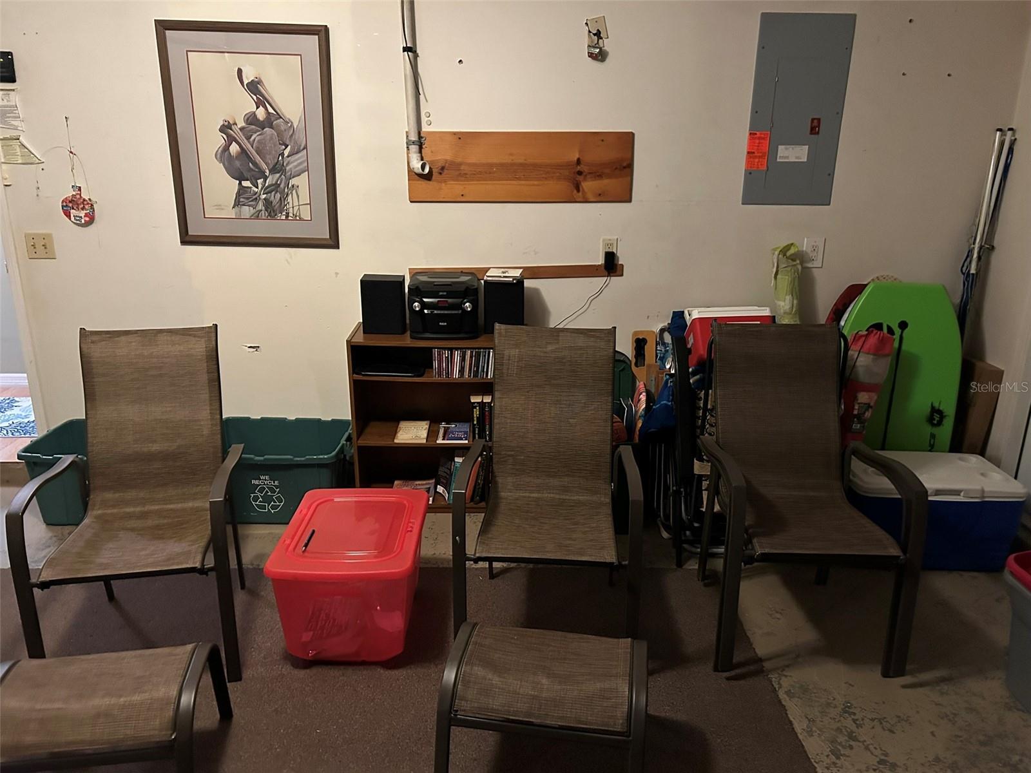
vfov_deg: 53.1
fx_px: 774
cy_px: 386
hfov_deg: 67.3
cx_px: 516
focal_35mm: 26
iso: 640
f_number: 1.5
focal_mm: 5.7
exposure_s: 1/30
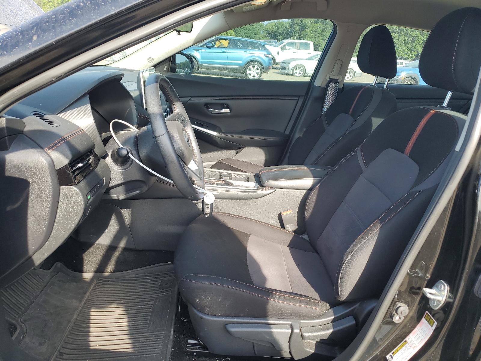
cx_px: 240
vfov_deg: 53.1
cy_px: 180
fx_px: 361
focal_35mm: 26
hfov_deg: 67.3
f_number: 1.5
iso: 50
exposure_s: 1/455
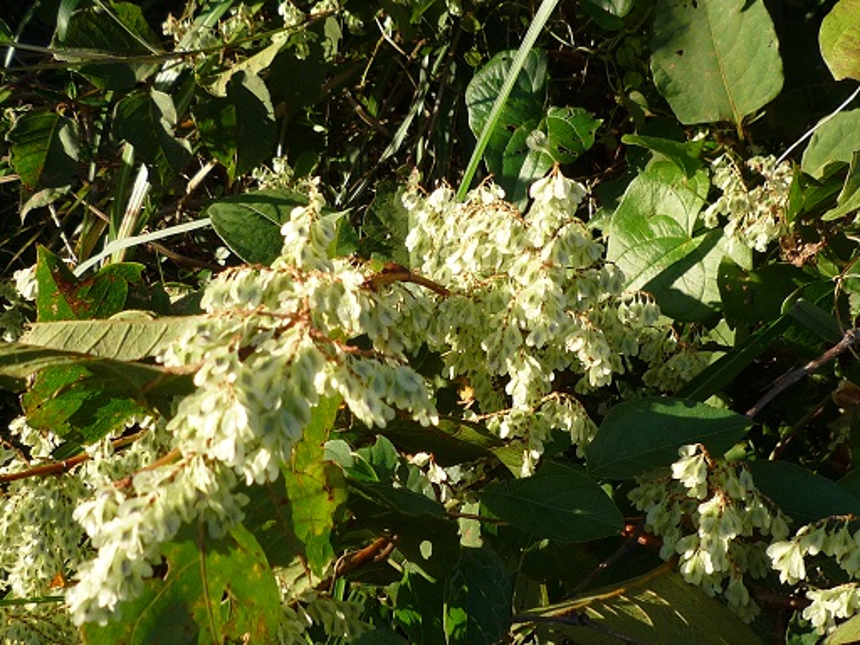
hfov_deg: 41.2
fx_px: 1143
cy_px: 322
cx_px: 430
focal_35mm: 46
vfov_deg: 31.5
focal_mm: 4.5
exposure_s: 1/500
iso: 100
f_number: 2.8
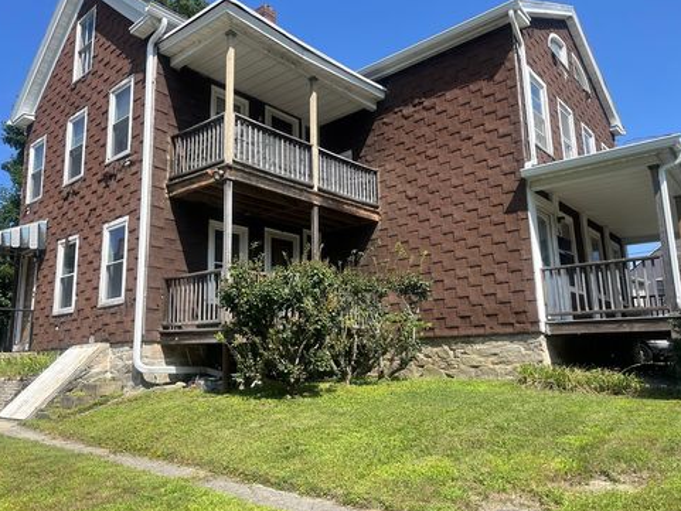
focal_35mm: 27
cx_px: 341
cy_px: 254
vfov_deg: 51.4
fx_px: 531
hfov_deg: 65.3
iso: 50
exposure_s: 1/2137
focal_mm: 5.1
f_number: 1.6
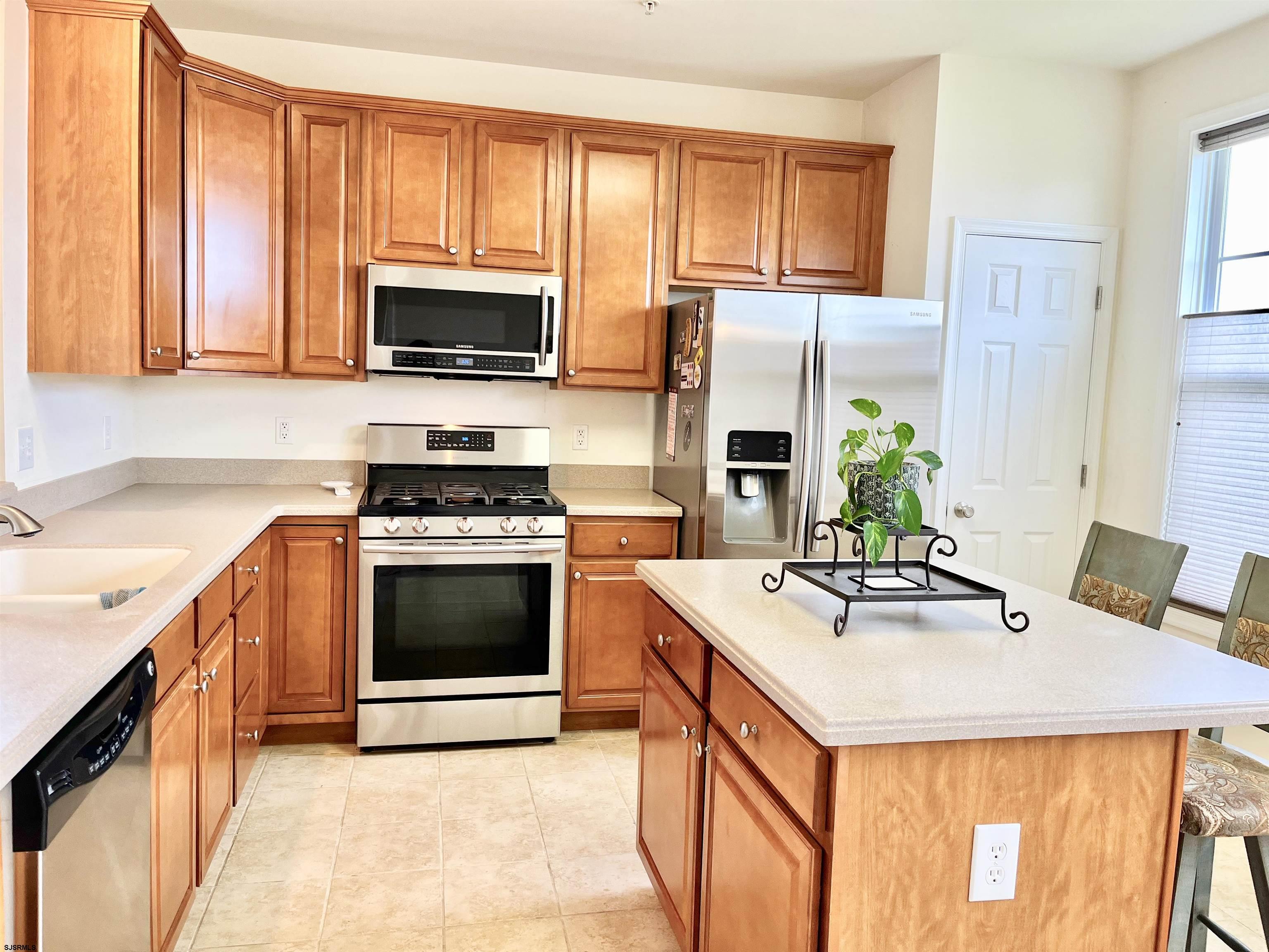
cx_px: 634
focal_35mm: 26
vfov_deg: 53.1
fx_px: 953
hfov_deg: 67.3
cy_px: 476
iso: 125
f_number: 1.6
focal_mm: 5.1
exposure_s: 1/120
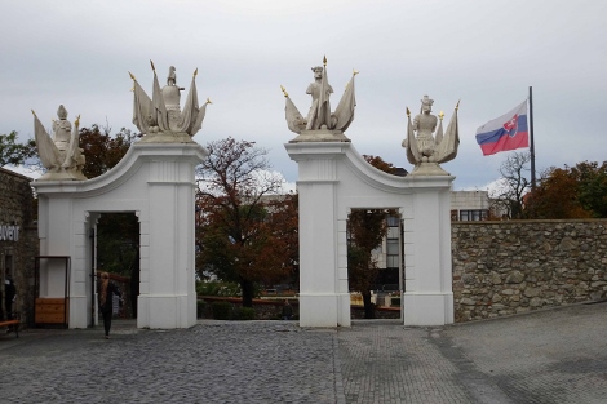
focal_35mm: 61
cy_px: 176
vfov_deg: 22.2
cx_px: 305
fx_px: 1028
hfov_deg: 32.9
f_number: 4.5
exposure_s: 1/500
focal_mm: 9.87
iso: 80
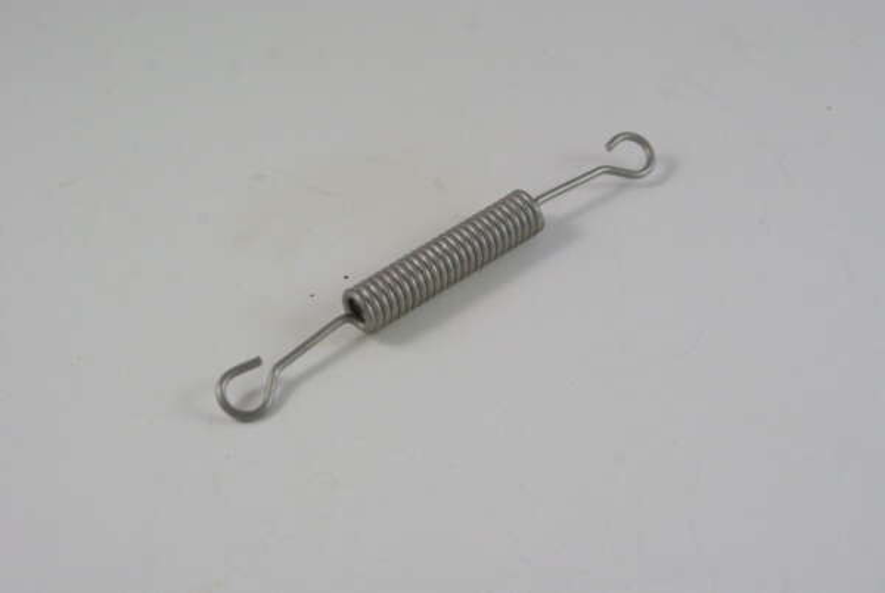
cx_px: 442
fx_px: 1945
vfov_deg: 17.3
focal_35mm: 79
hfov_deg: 25.6
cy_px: 296
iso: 1600
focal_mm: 53
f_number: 8
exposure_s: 1/350
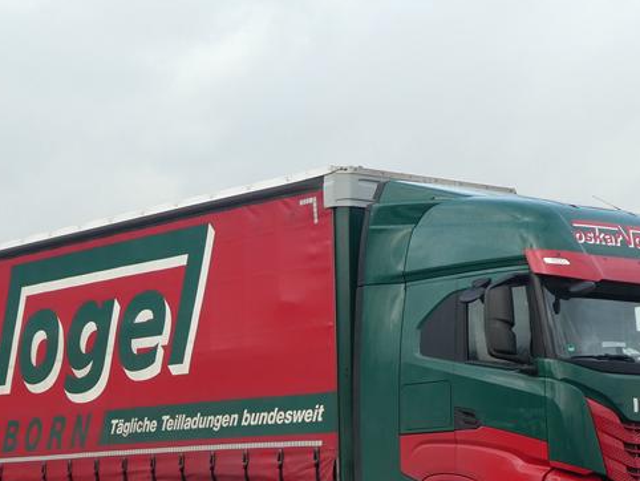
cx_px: 263
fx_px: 1350
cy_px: 306
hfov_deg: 26.6
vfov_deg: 20.1
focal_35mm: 73
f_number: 3.9
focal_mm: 7.8
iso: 80
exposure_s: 1/125
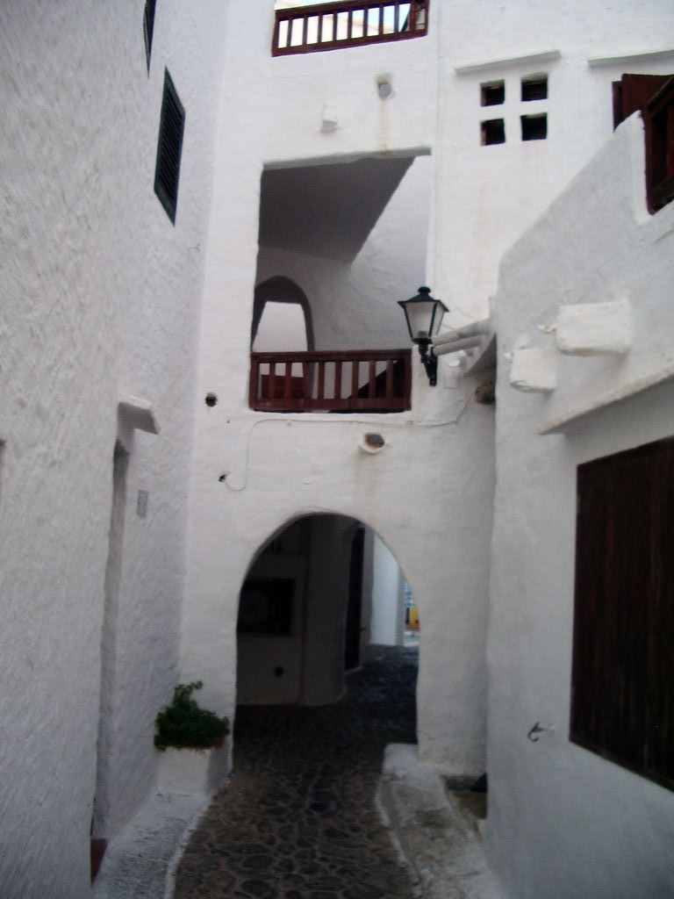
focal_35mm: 35
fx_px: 909
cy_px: 450
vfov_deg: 52.6
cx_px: 337
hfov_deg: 40.7
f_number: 2.6
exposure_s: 1/100
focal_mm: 5.8
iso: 100
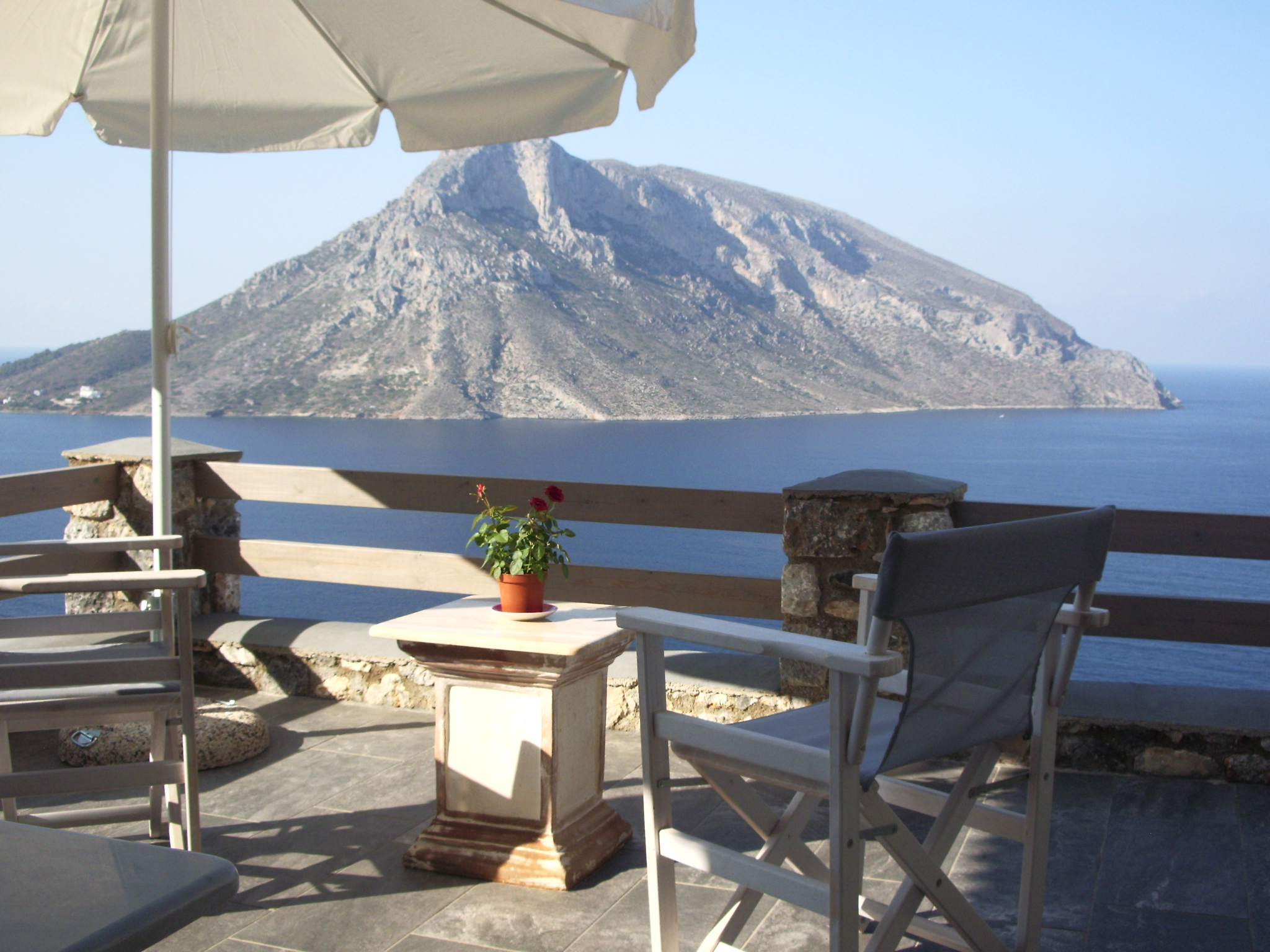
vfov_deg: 35.1
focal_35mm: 41
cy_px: 476
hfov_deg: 45.8
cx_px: 635
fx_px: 1504
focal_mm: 6.8
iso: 80
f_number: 4.6
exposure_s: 1/400
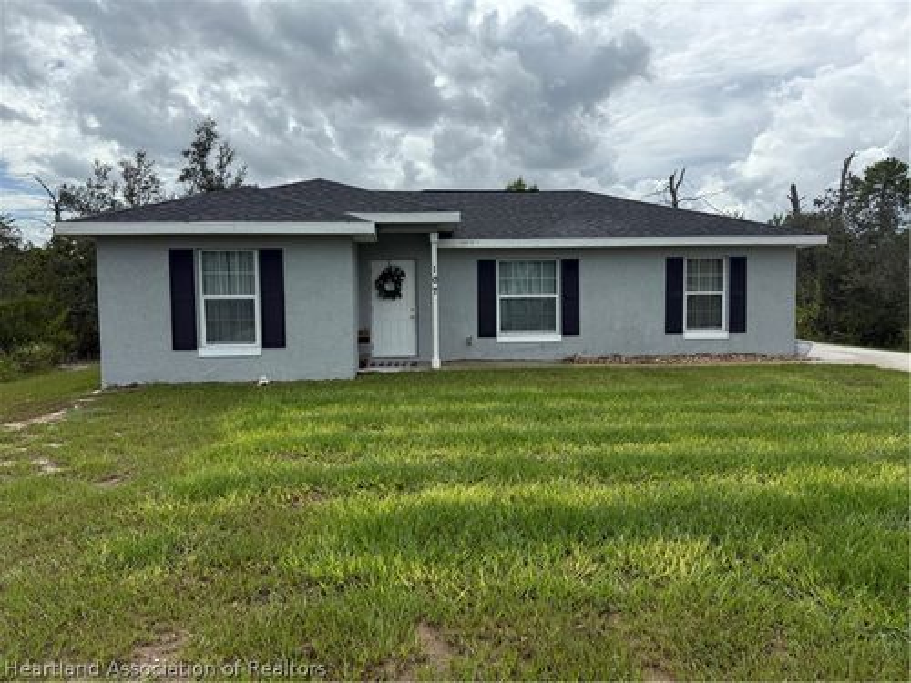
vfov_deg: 56.8
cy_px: 342
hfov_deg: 71.6
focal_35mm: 24
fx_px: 632
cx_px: 456
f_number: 1.78
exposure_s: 1/6173
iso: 80
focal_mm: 6.76
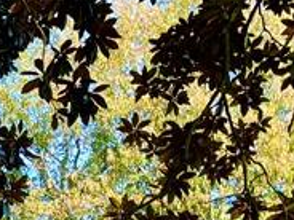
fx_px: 1232
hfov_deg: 12.6
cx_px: -203
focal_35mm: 145
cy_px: 505
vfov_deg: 9.3
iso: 40
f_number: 1.6
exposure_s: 1/180
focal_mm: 5.96
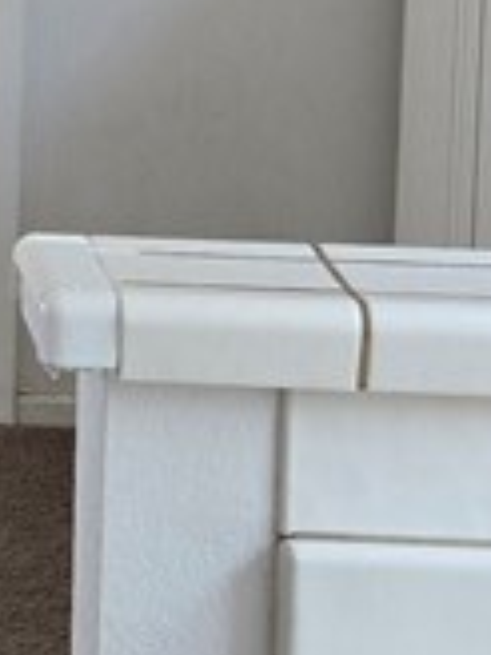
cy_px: -176
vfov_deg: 13.3
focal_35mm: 144
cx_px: -659
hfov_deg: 9.3
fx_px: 2723
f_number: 1.8
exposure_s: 1/180
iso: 100
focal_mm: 5.4
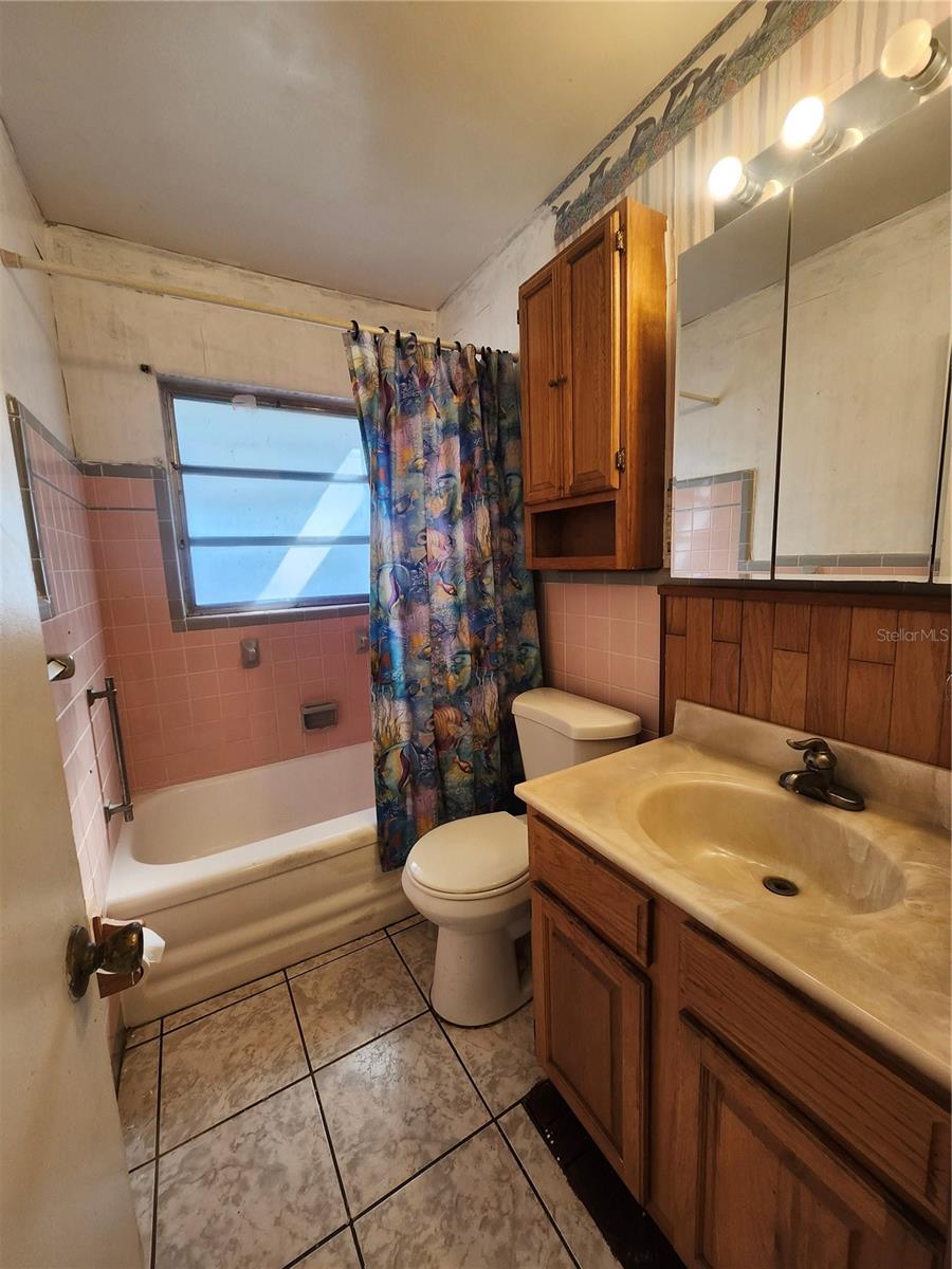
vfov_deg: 106.2
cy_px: 634
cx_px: 476
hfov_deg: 89.9
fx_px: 477
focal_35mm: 13
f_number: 2.2
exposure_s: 1/120
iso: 80
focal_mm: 1.74
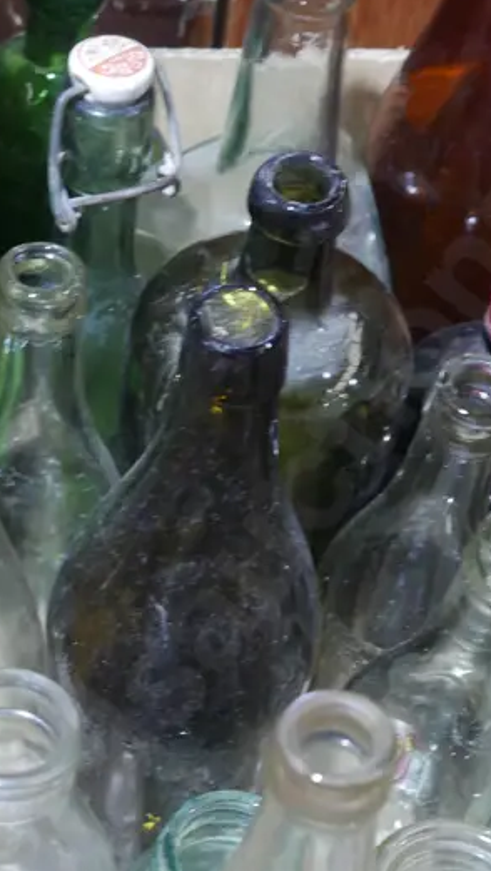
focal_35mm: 94
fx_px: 2174
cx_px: 270
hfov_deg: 12.9
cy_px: 546
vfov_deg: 22.6
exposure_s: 1/60
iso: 1250
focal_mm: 22
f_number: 4.7
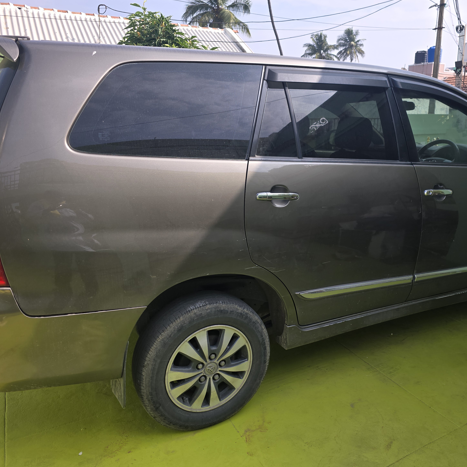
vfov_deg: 57.3
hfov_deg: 56.9
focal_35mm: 28
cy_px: 228
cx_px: 276
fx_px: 427
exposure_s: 1/414
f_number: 1.7
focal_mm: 6.3
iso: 12
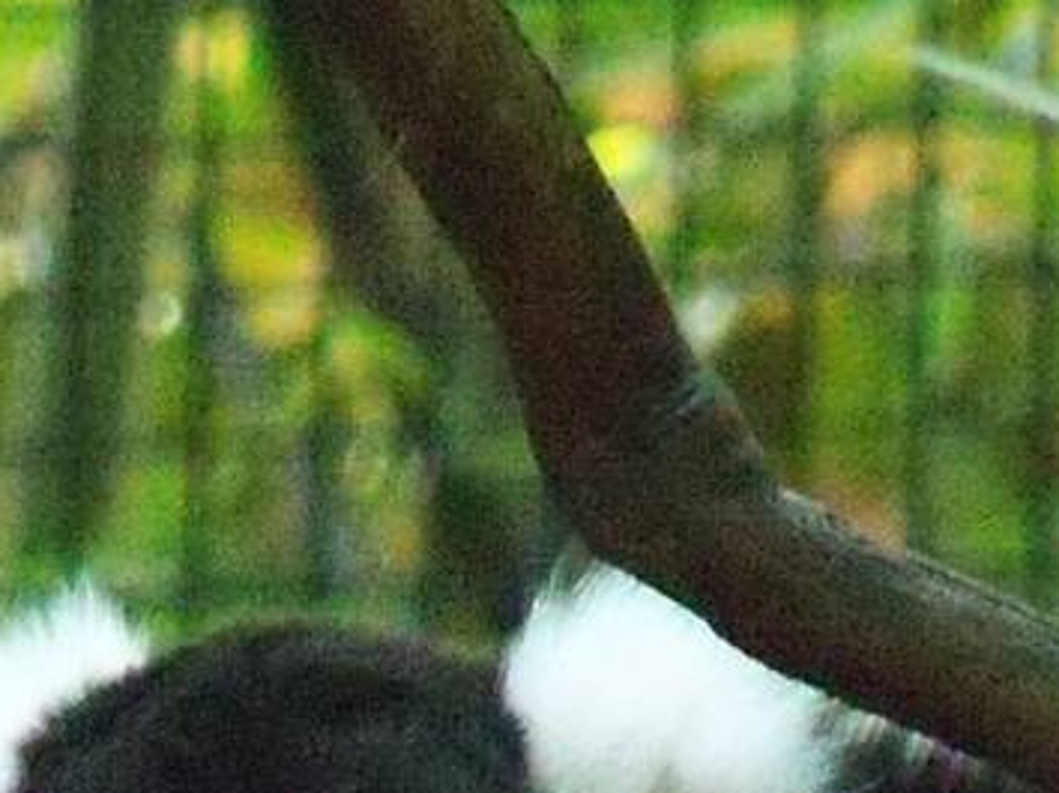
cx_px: 188
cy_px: 958
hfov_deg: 1.3
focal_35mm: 1583
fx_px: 48396
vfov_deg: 0.9
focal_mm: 62
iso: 1600
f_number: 4.8
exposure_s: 1/125
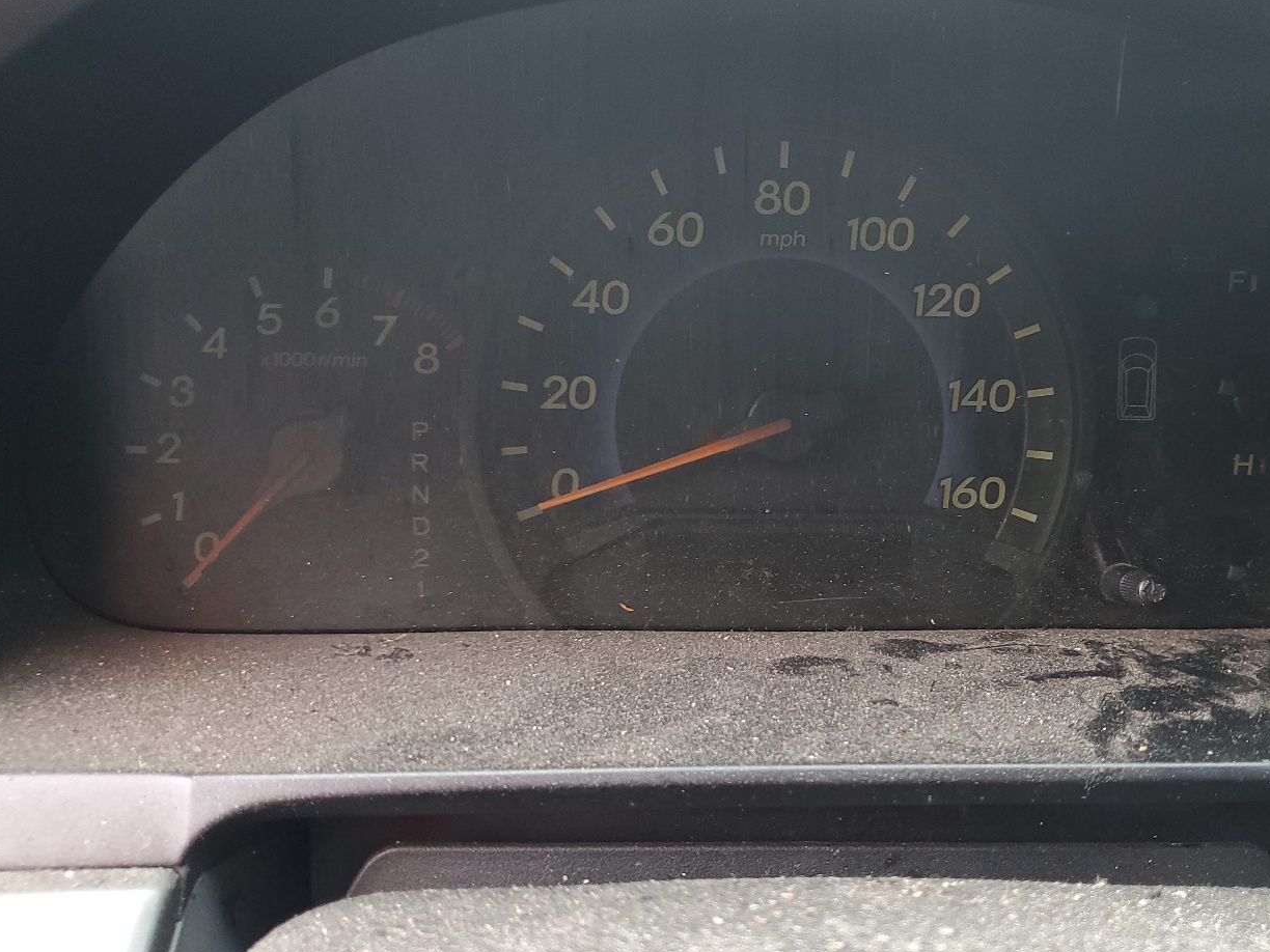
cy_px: 516
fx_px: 1247
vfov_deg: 41.8
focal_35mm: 34
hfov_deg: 53.5
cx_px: 767
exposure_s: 1/60.2
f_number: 1.5
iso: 89
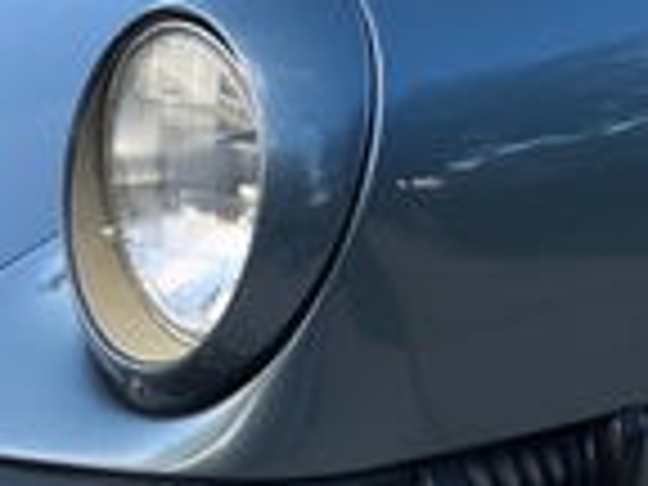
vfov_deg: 9.6
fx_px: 2902
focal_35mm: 155
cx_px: 792
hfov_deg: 12.4
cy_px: 171
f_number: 1.8
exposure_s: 1/155
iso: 20
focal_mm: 3.99
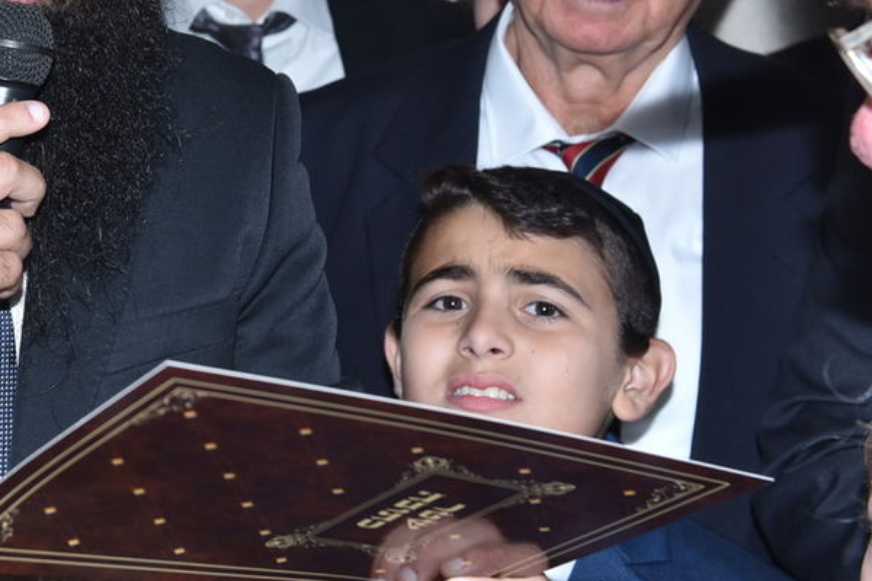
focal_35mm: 112
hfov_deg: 17.6
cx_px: -86
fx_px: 2713
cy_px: 14
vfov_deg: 12.1
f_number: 5.6
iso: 500
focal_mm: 48
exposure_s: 1/125
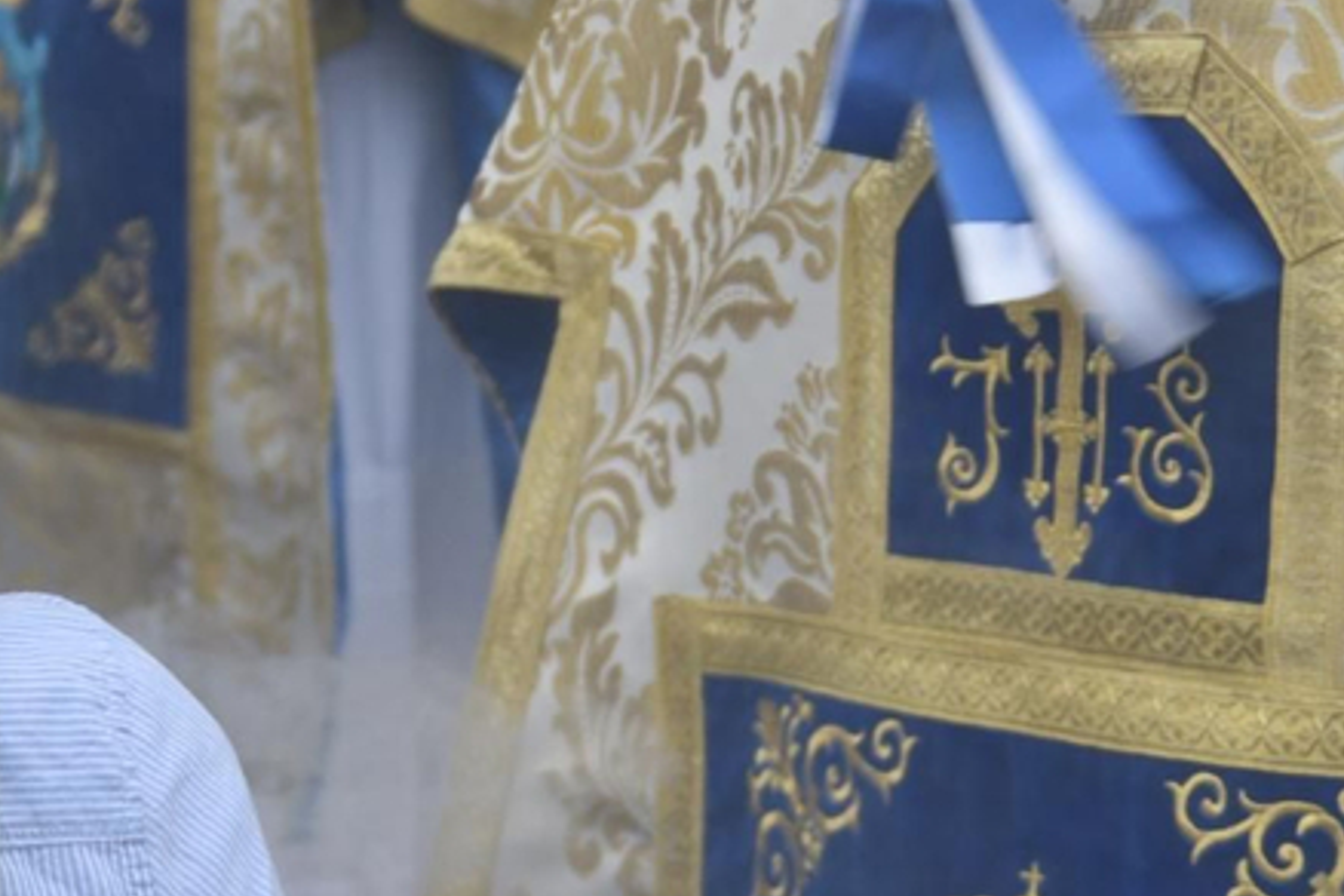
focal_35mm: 106
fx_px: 3957
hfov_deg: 19.2
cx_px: 479
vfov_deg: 12.9
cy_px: 601
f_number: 5
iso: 100
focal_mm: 29
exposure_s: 1/125
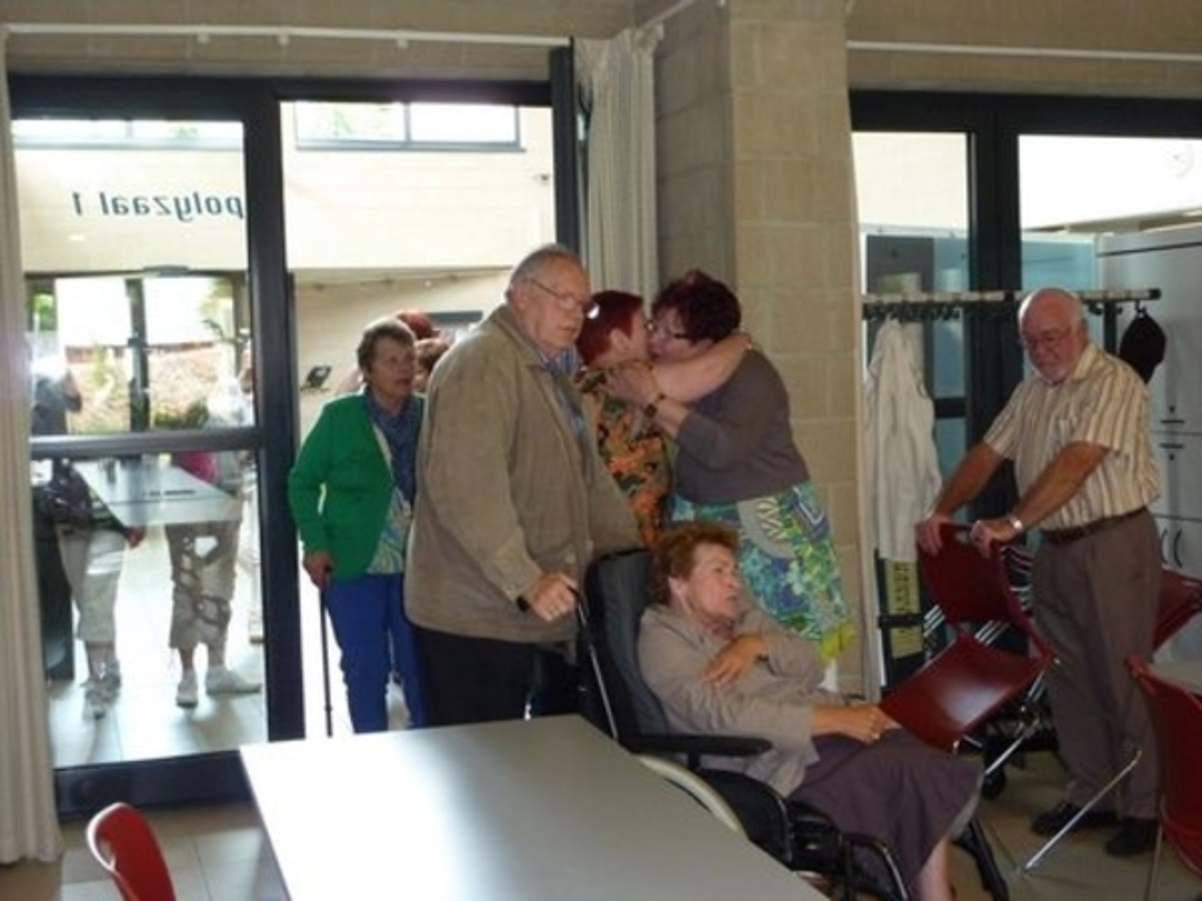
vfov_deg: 30.3
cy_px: 450
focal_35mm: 48
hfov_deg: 39.7
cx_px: 601
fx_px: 1667
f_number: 3.8
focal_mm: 7.9
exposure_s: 1/30
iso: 400
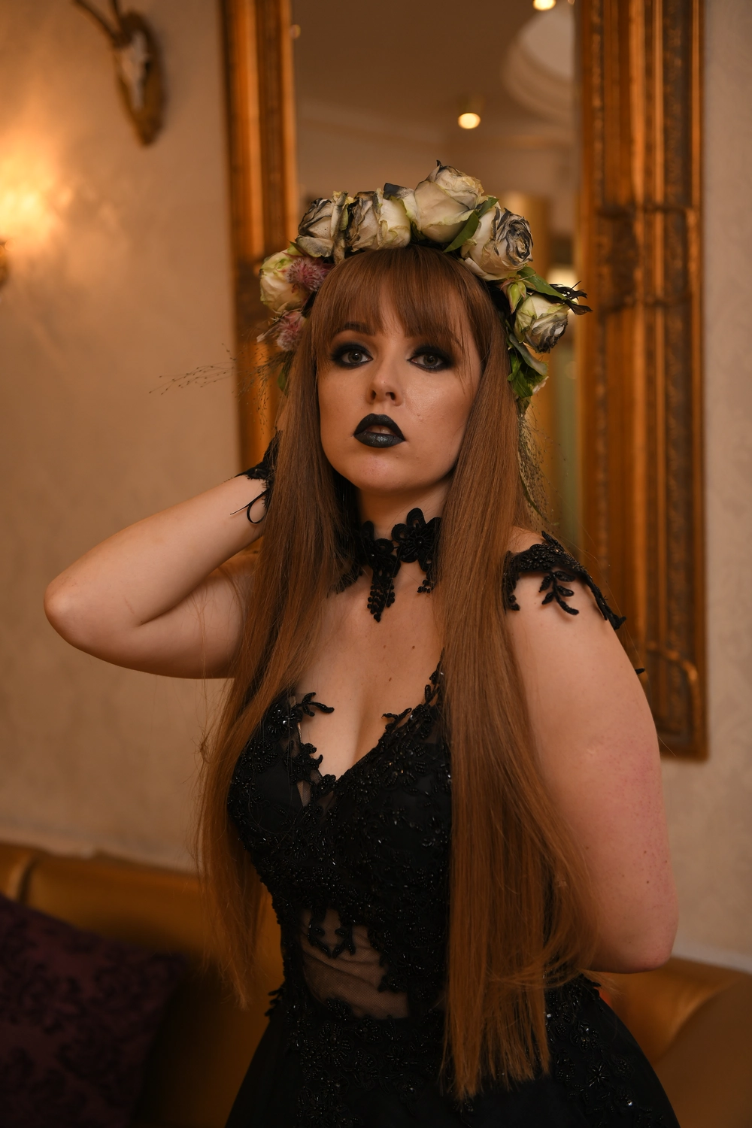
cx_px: 376
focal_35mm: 48
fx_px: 1504
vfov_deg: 41.1
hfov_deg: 28.1
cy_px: 564
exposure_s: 1/250
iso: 500
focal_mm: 48
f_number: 2.8
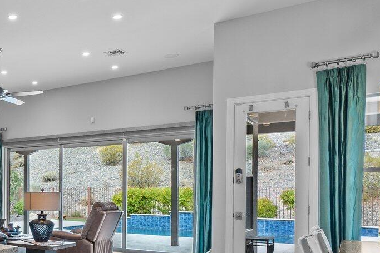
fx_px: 443
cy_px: 196
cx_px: -60
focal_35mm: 42
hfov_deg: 37.1
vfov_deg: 31.2
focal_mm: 14
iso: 400
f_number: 8
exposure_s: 1/3
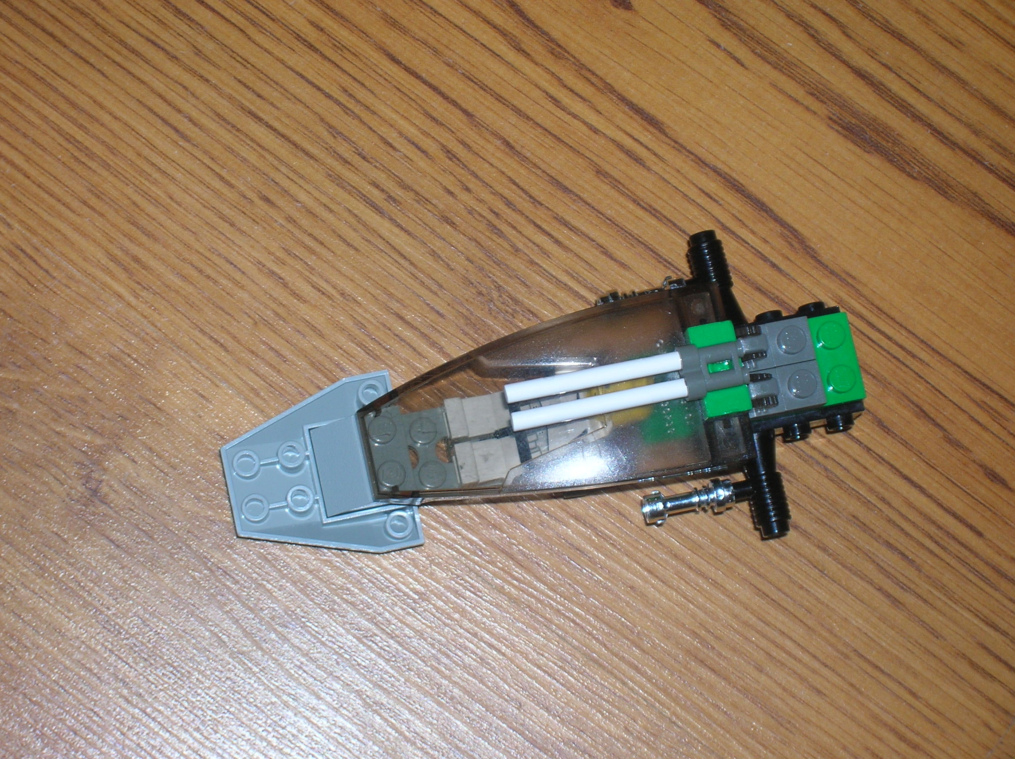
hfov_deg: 19.3
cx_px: 508
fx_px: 2988
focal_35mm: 102
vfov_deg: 14.5
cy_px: 380
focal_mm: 17.1
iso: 50
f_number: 4.9
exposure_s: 1/60.1
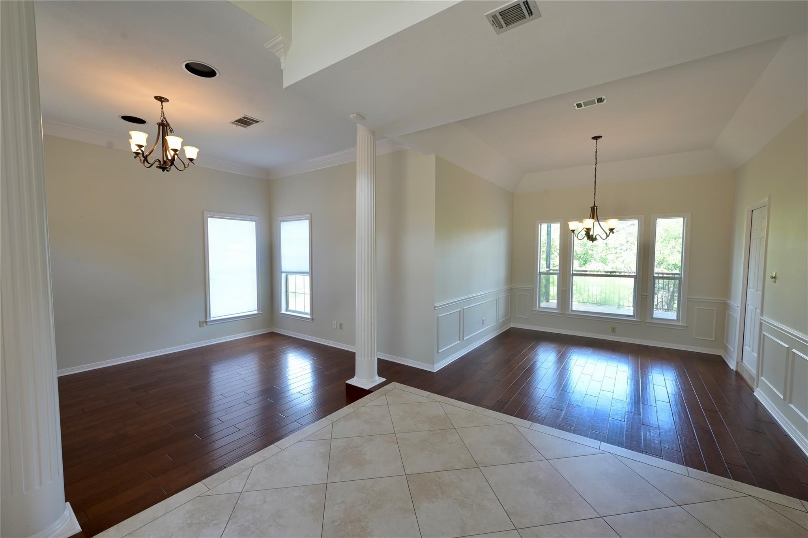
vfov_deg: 79.1
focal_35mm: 14
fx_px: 325
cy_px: 269
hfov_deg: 102.3
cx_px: 404
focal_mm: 14.5
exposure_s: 1/40
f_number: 9
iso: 640
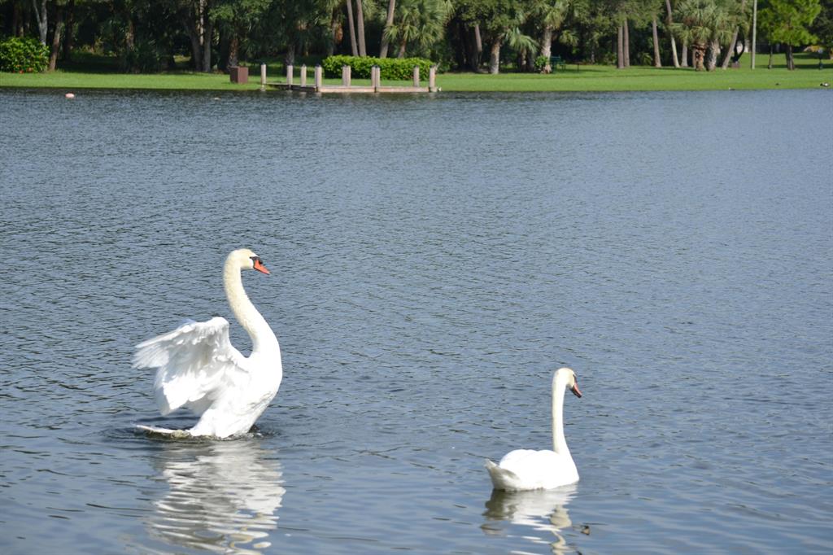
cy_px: 278
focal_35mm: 129
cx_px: 416
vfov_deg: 10.6
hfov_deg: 15.9
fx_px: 2984
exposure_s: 1/500
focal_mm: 86
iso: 100
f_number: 5.6
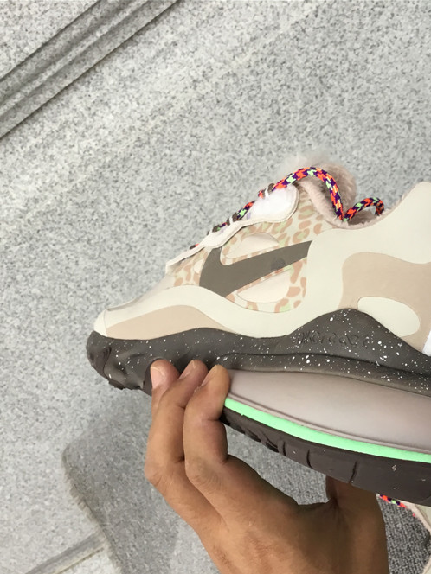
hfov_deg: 34.1
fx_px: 697
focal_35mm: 42
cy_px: 291
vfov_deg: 44.8
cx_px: 286
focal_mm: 3.3
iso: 32
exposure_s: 1/33
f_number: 2.4
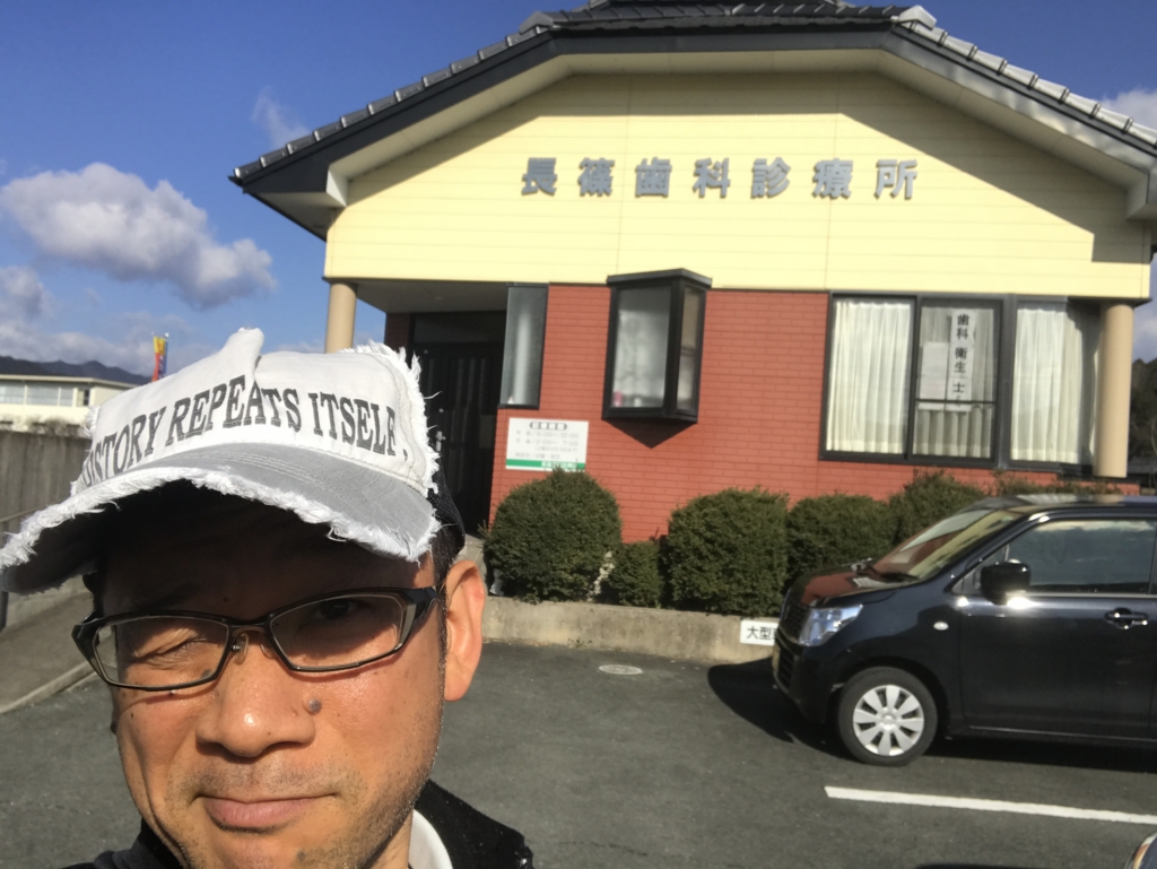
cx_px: 578
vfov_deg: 44.2
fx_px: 1070
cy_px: 434
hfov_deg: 56.8
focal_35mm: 32
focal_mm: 2.87
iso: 25
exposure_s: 1/1431
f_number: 2.2
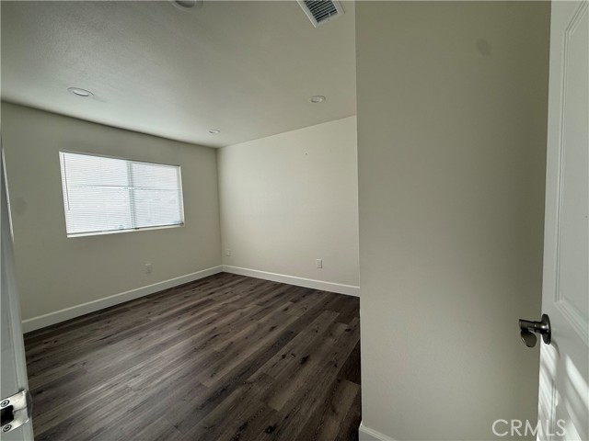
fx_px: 238
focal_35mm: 14
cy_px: 220
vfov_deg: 85.7
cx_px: 294
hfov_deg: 102.1
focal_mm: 2.22
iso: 64
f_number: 2.2
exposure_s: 1/139
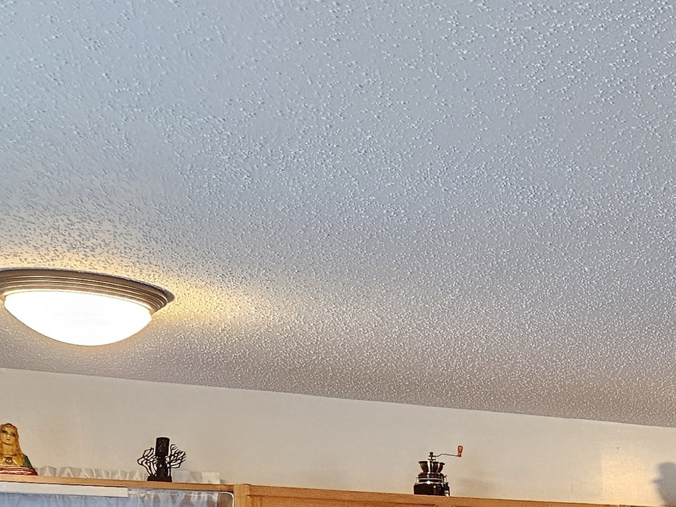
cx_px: 855
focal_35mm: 73
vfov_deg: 18.0
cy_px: 762
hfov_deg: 23.8
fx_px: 1426
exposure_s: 1/120
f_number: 1.8
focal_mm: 5.4
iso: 500
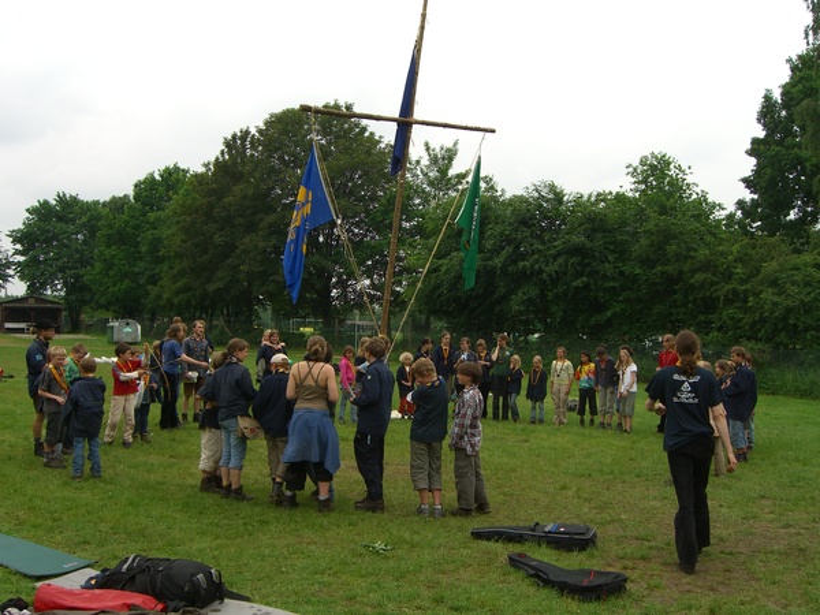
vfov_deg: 37.7
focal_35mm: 38
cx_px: 410
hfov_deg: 49.0
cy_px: 308
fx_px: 900
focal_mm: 7.9
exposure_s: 1/320
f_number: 4
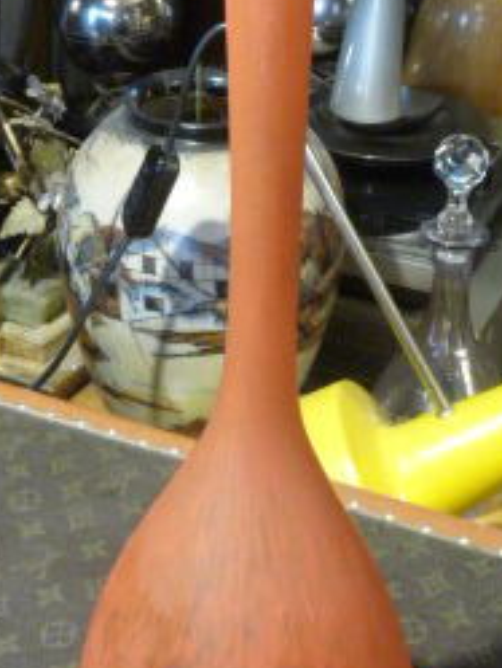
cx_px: 239
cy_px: 64
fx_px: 1391
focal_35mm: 72
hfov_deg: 20.5
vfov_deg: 26.1
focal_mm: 4.7
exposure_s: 1/8
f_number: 3.3
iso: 400
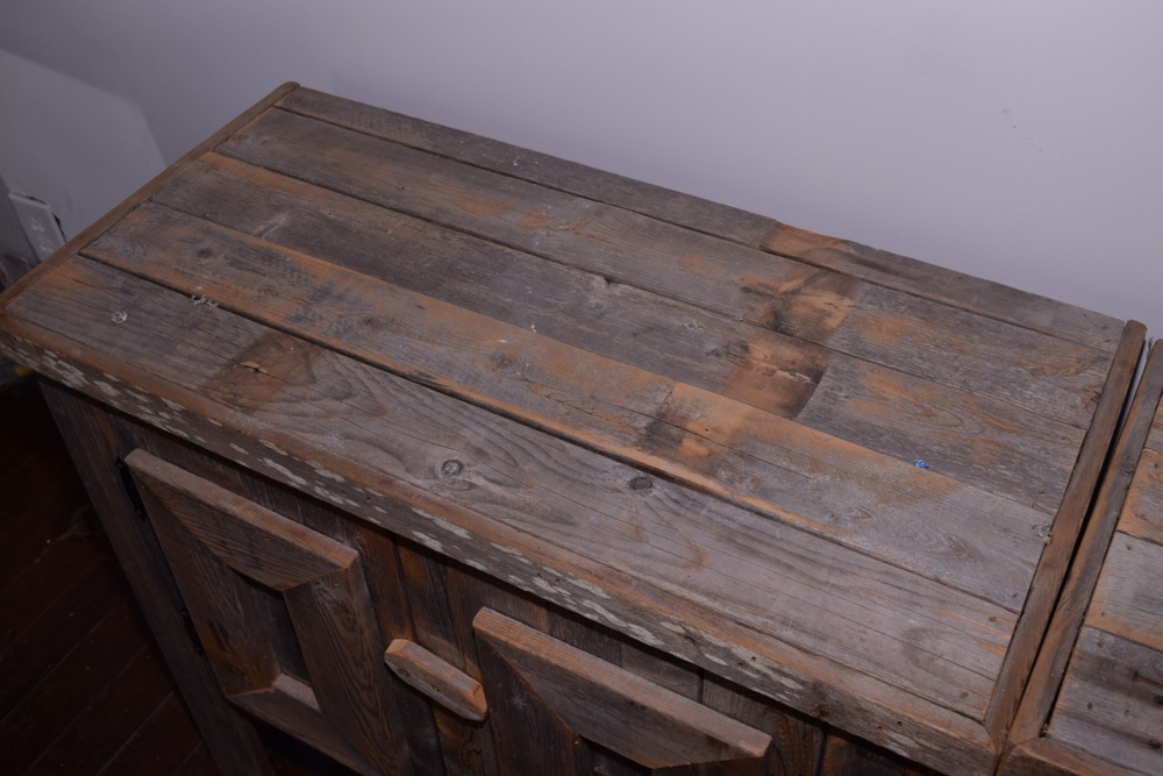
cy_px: 388
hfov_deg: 47.9
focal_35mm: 40
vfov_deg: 33.0
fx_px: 1308
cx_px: 582
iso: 200
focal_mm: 27
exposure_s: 1/125
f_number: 6.3
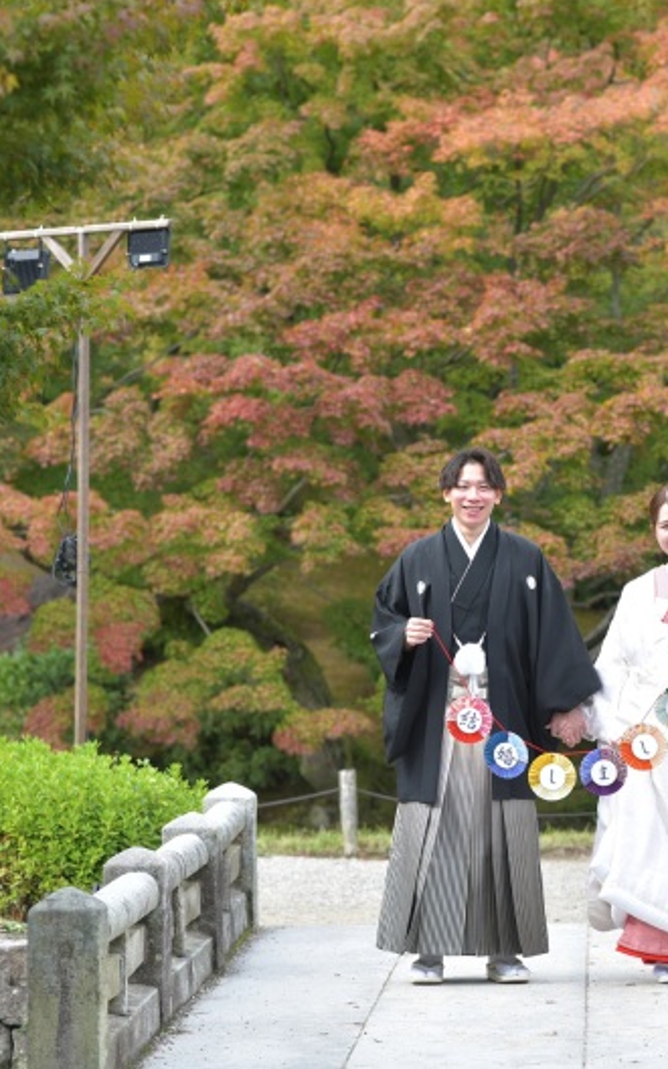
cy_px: 531
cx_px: 589
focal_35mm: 162
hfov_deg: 8.1
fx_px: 4719
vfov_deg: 12.9
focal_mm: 105
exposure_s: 1/200
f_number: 3.5
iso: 100
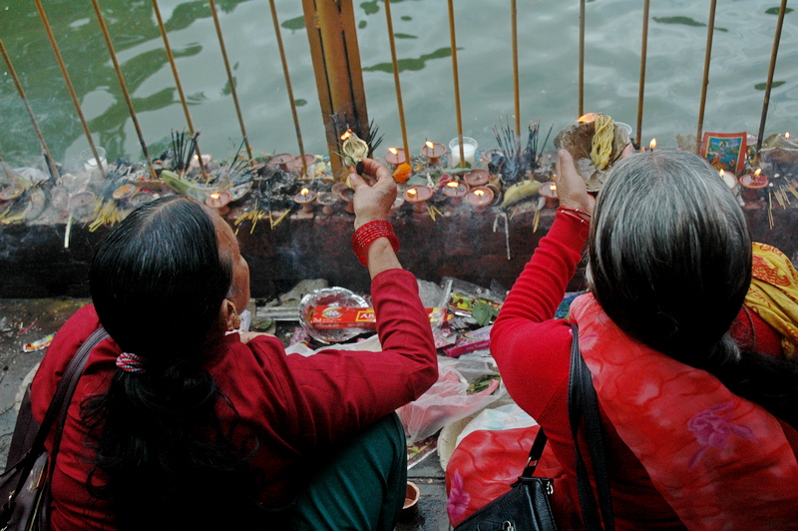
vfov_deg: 33.0
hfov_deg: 48.0
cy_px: 266
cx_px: 399
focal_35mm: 40
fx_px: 897
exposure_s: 1/400
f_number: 6.3
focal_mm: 27
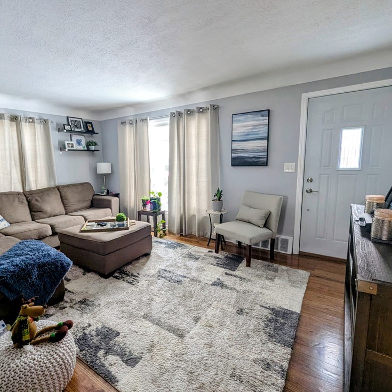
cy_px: 191
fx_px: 205
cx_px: 155
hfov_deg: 86.2
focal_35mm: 16
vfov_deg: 87.4
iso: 73
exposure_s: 1/23.8
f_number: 2.2
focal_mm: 1.95
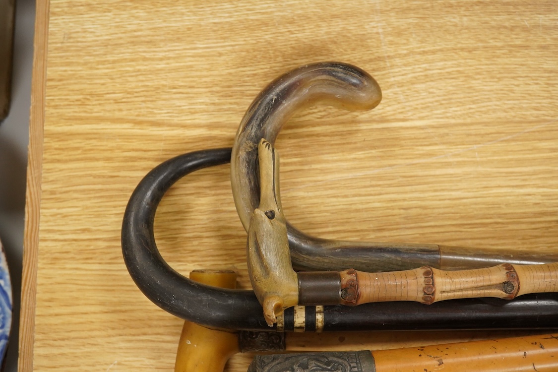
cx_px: 279
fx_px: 697
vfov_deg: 29.9
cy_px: 186
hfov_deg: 43.6
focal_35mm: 45
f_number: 8
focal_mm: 30
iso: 2500
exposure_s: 1/160
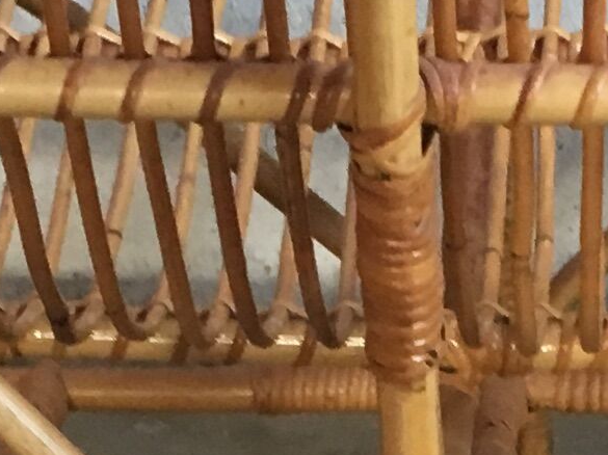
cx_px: 310
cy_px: 827
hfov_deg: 9.9
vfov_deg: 7.2
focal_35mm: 200
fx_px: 3511
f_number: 2.2
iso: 125
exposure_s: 1/33
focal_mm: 4.15
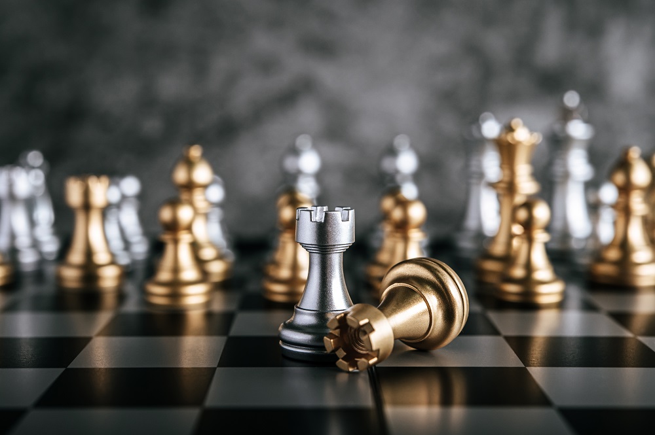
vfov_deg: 22.6
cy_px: 218
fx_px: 1091
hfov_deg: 33.4
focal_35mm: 60
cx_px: 328
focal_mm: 60
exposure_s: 1/160
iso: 800
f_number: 8
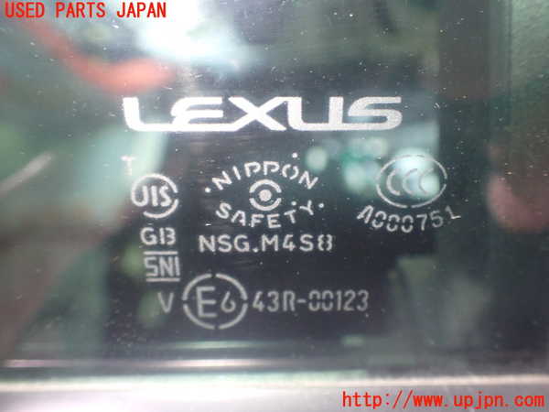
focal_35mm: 32
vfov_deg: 44.2
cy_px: 206
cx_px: 274
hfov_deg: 56.8
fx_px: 508
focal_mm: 5.79
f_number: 2.4
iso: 800
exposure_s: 1/30
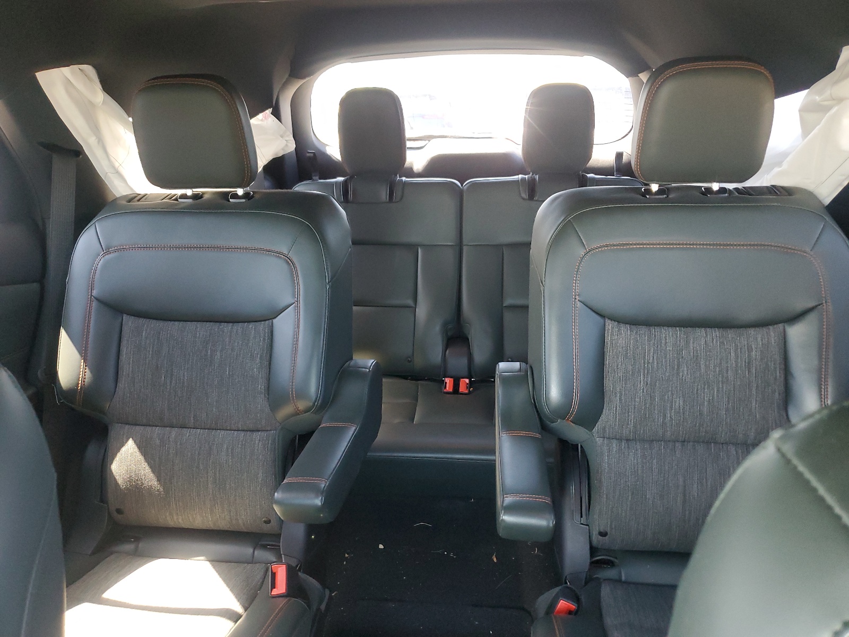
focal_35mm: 26
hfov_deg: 67.3
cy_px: 318
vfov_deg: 53.1
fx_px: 638
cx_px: 424
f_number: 1.5
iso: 227
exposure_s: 1/60.2
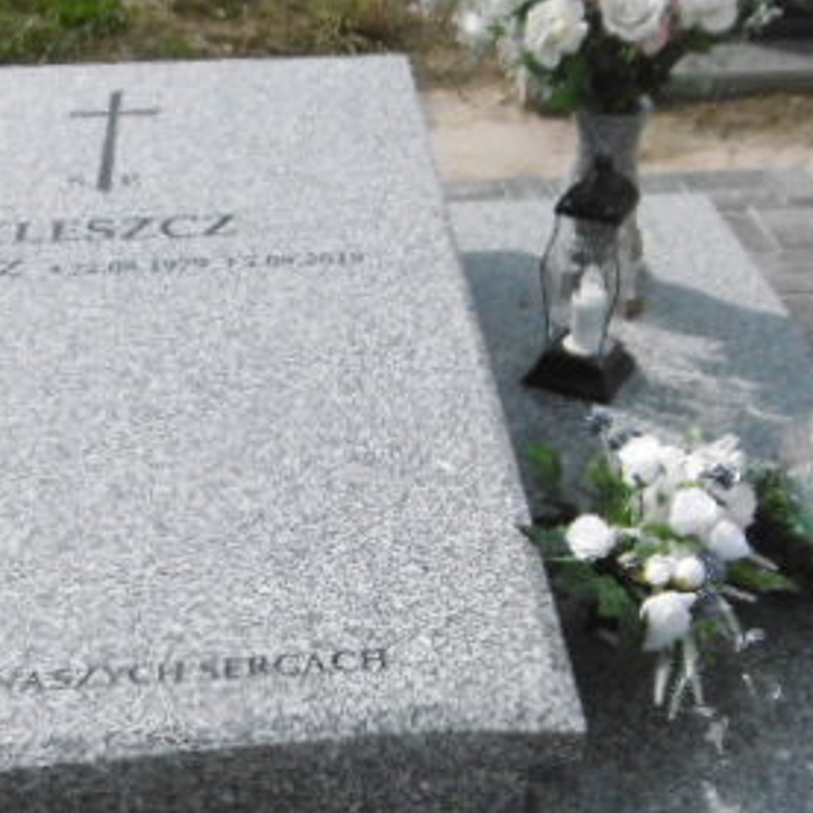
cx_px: 387
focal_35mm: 49
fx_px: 1302
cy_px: 581
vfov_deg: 34.2
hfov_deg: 34.7
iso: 800
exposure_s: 1/2000
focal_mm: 4.3
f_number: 3.1
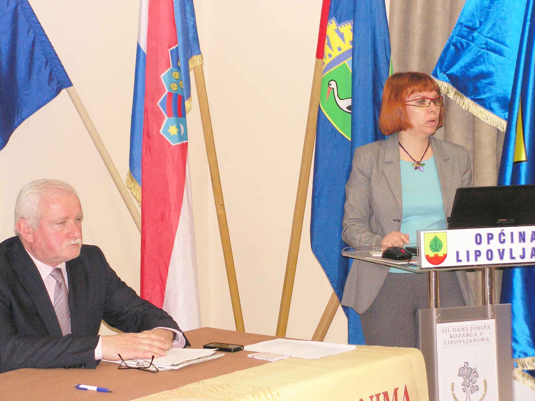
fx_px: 1283
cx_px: 268
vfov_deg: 17.8
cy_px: 200
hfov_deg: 23.6
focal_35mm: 83
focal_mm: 13.9
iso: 200
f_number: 3.3
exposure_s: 1/80
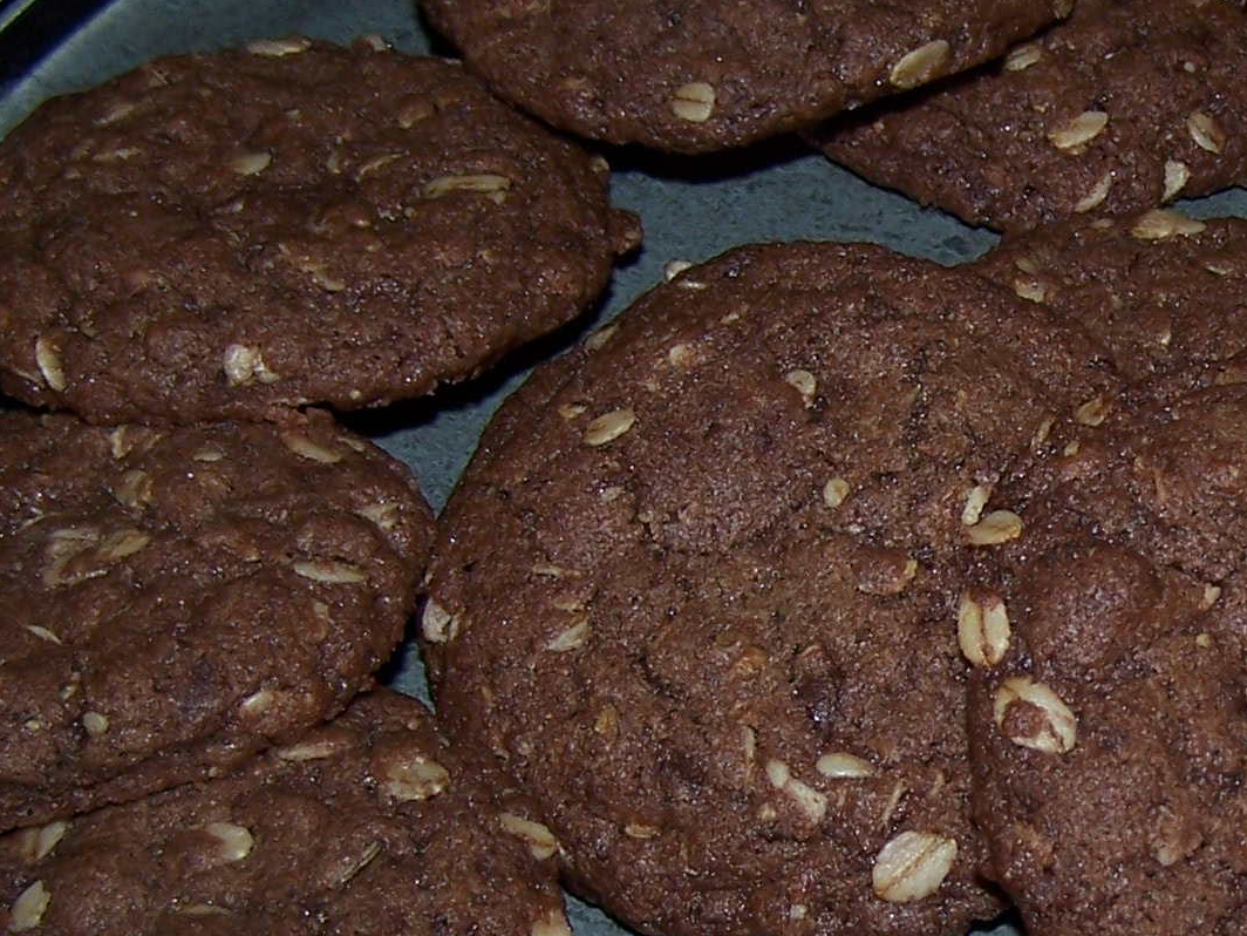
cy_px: 765
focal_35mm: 92
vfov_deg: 15.9
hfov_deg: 20.7
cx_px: 1188
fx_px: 3314
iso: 80
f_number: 2.8
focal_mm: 6.3
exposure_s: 1/60
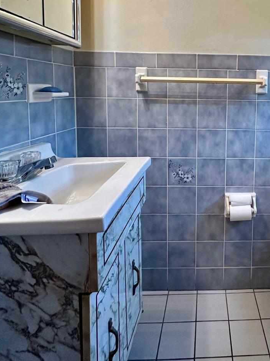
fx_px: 239
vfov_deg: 70.9
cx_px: 218
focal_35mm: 23
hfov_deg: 54.6
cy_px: 110
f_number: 2.2
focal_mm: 2.22
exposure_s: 1/120
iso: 250
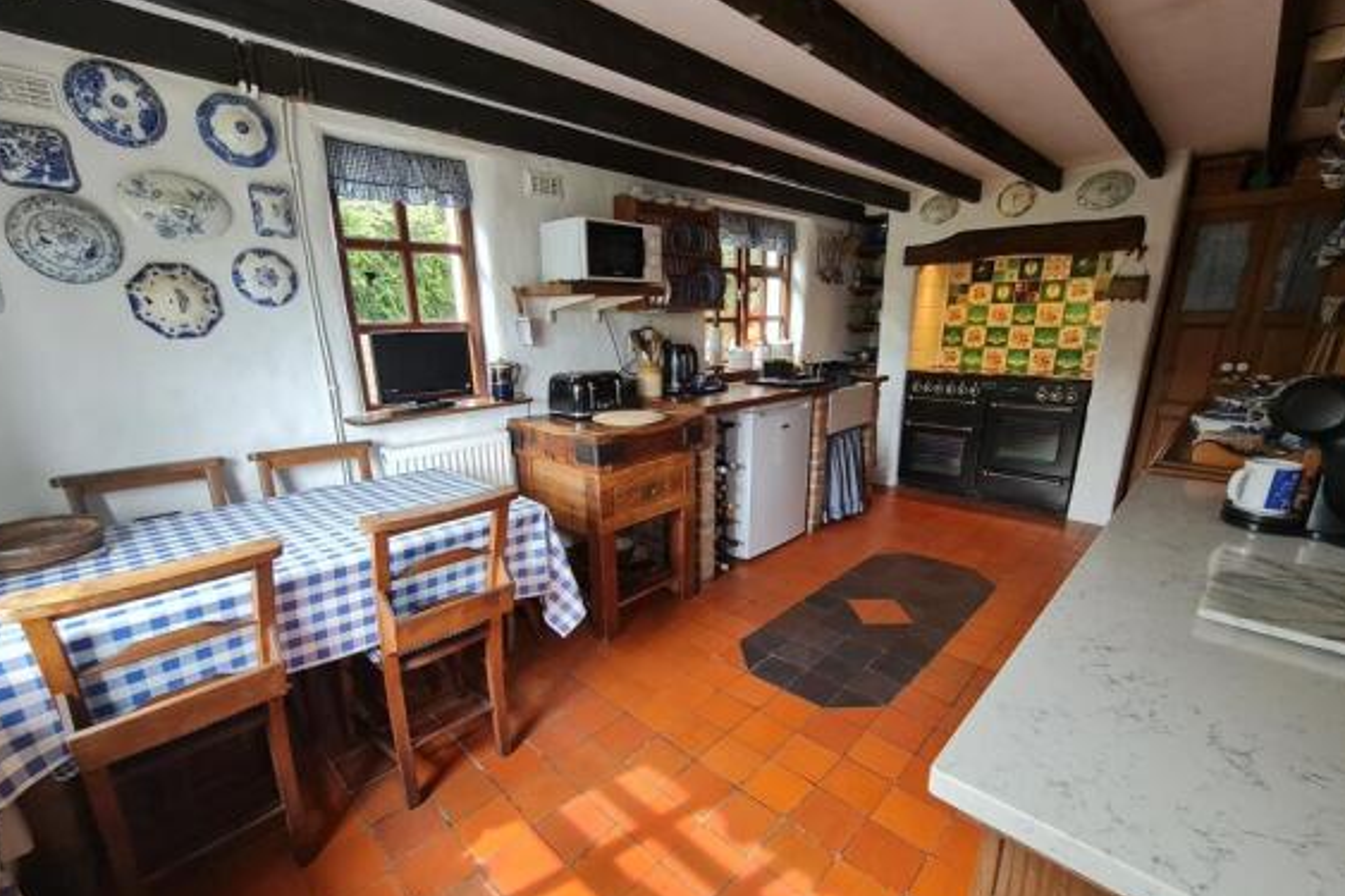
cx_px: 661
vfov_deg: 81.0
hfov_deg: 104.3
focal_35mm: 14
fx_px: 523
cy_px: 491
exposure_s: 1/50
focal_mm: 2.2
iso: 200
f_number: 2.2
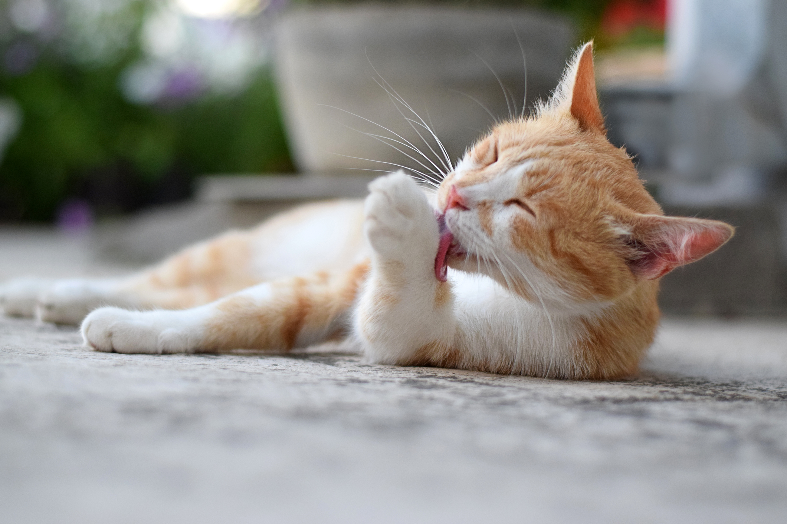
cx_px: 394
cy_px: 262
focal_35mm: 75
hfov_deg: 27.0
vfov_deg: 18.2
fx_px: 1639
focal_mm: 50
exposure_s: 1/800
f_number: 2.2
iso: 2000
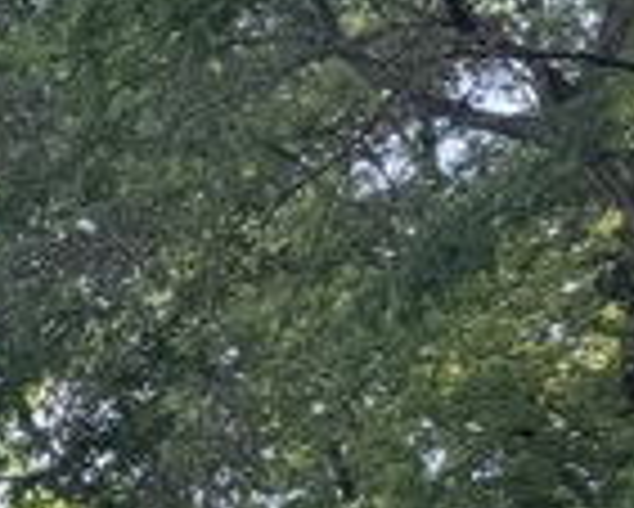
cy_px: 737
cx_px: -1502
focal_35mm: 170
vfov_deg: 8.9
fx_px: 3192
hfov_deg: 8.6
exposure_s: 1/397
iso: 80
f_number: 1.78
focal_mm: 6.76
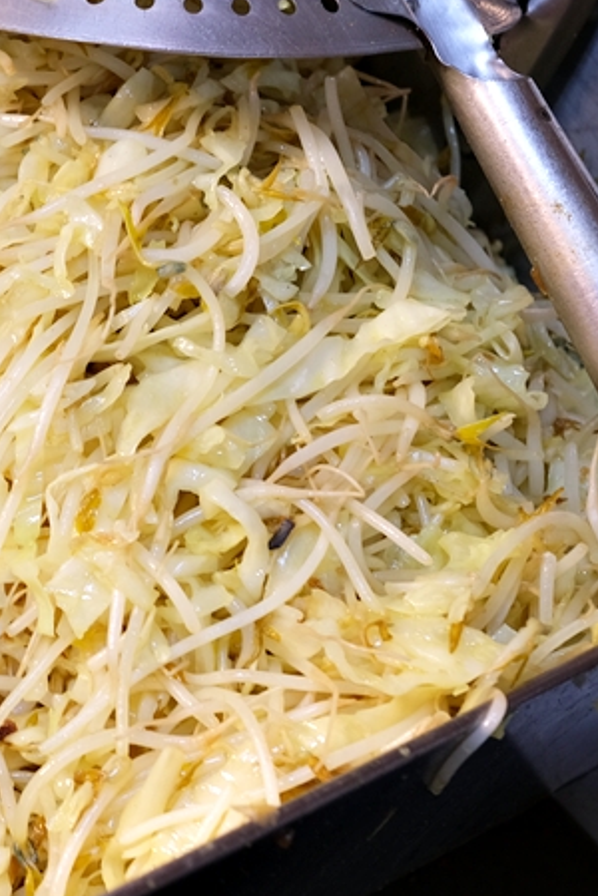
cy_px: 432
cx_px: -165
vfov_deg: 28.8
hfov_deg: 18.2
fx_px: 1744
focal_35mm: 70
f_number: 3.6
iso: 500
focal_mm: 23
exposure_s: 1/34
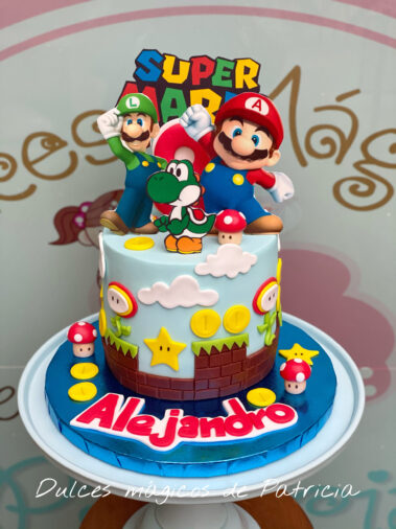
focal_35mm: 52
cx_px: 198
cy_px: 264
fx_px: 794
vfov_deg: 36.8
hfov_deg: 28.0
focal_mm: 6
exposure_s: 1/122
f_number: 2
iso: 125
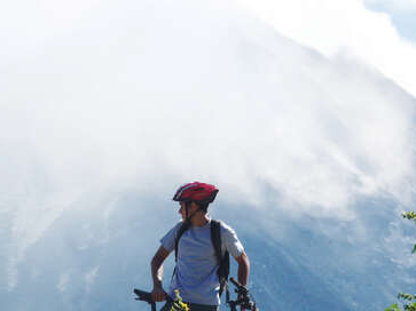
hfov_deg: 8.3
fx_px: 2871
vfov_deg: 6.2
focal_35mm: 239
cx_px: 207
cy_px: 202
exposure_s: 1/640
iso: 100
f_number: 5.8
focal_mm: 22.8
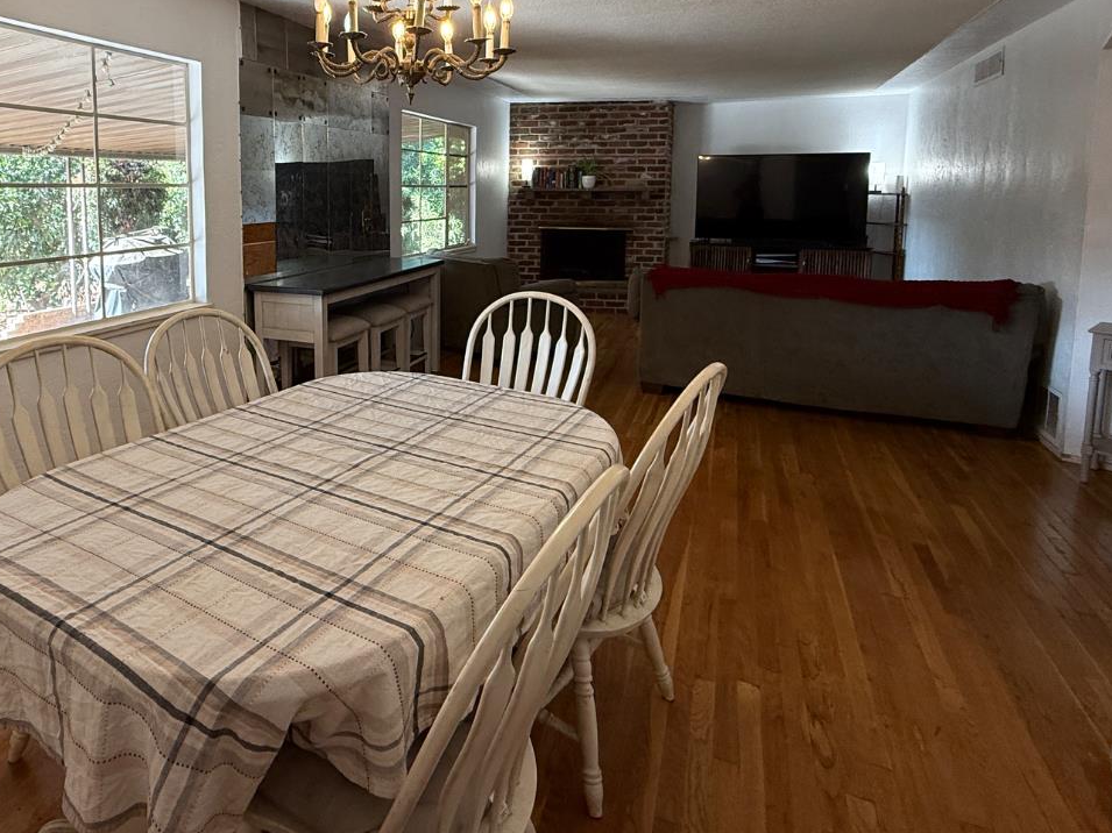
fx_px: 707
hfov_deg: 74.9
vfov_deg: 59.3
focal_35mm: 22
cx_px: 408
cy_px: 259
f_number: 2.2
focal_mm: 2.22
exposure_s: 1/120
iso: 160
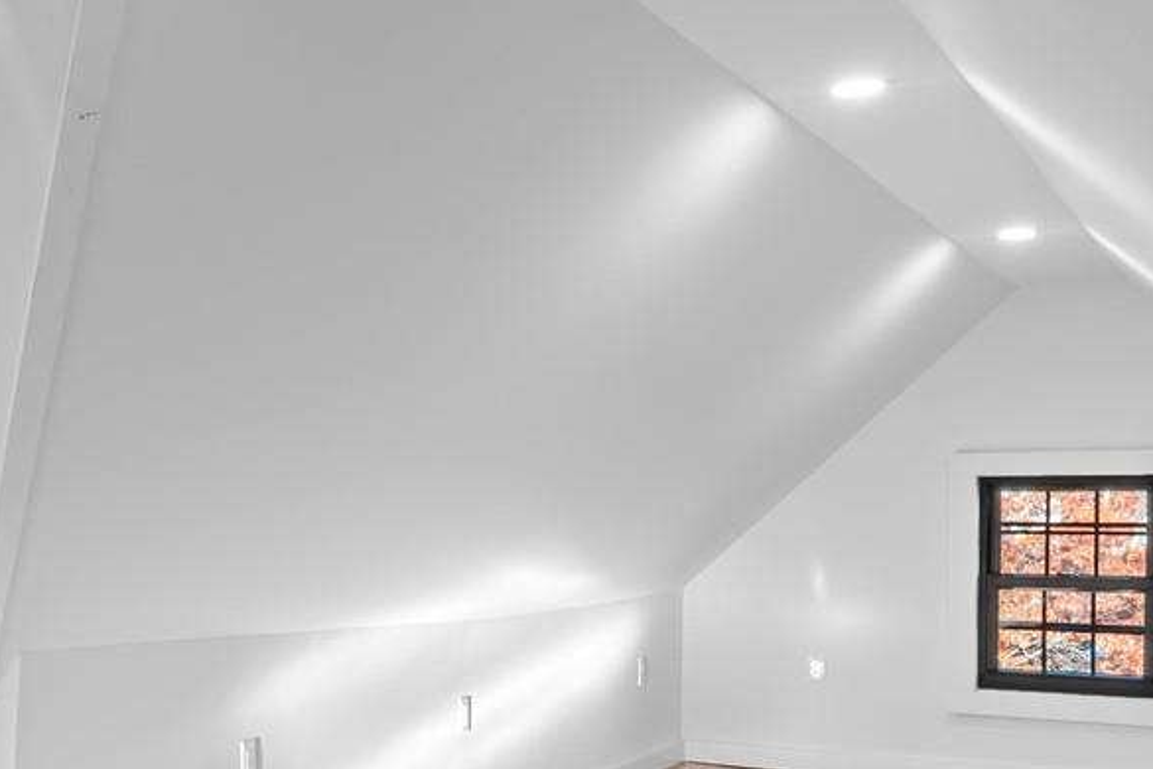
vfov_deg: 27.4
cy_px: 476
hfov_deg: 34.9
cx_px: -104
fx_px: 1569
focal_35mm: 49
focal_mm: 14
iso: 200
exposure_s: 1/2.5
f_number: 10
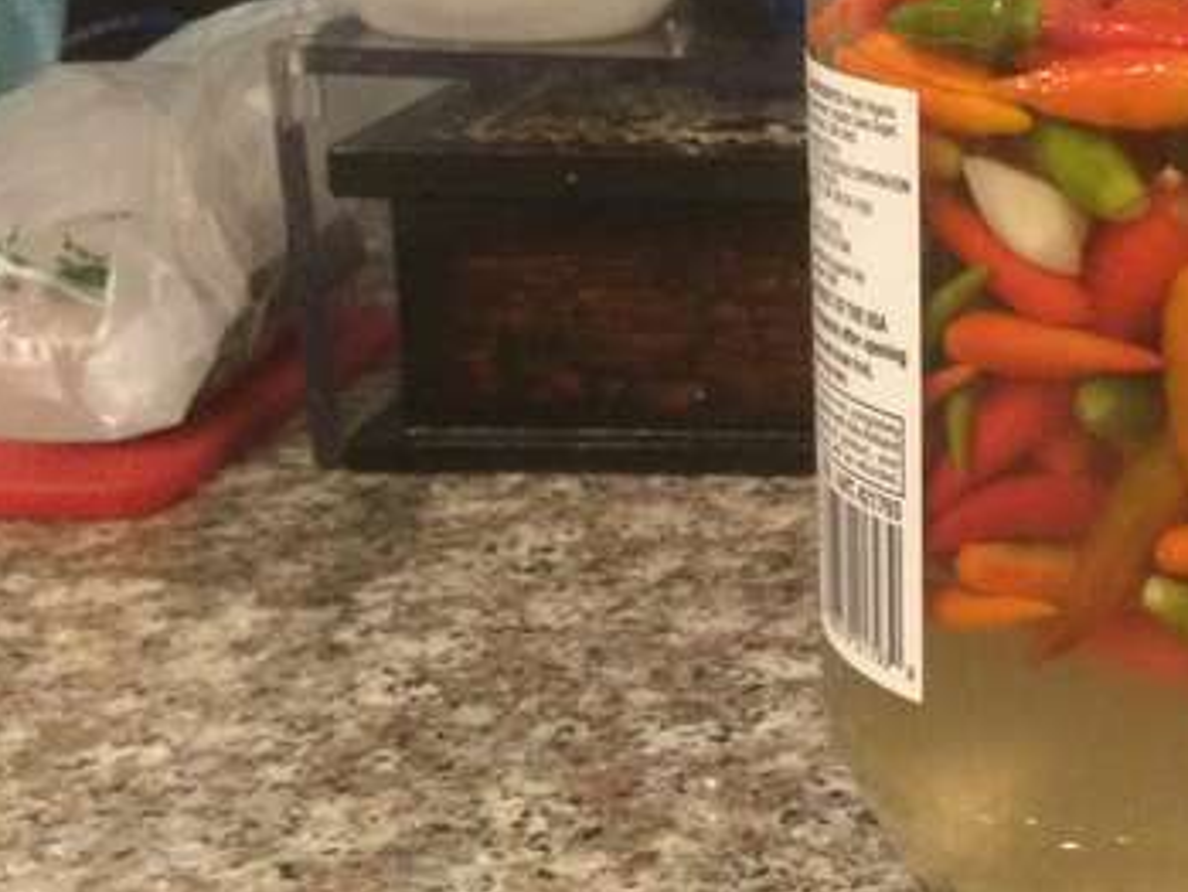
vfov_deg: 20.7
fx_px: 2438
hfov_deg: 25.8
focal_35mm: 71
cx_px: 1232
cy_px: 293
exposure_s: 1/15
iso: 400
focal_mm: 3.3
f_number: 2.4
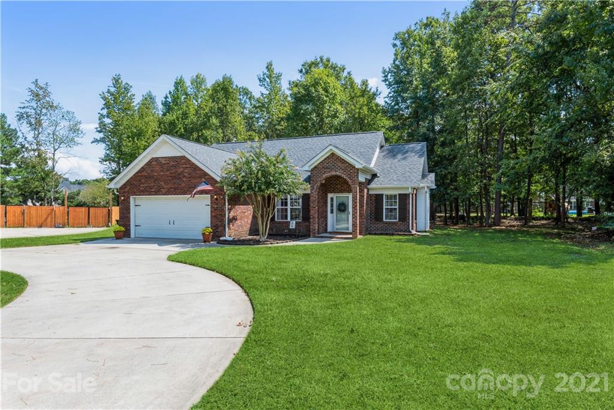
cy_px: 205
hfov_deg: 78.6
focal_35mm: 22
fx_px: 375
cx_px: 307
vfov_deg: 57.2
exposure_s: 1/125
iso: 250
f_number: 11
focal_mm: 22
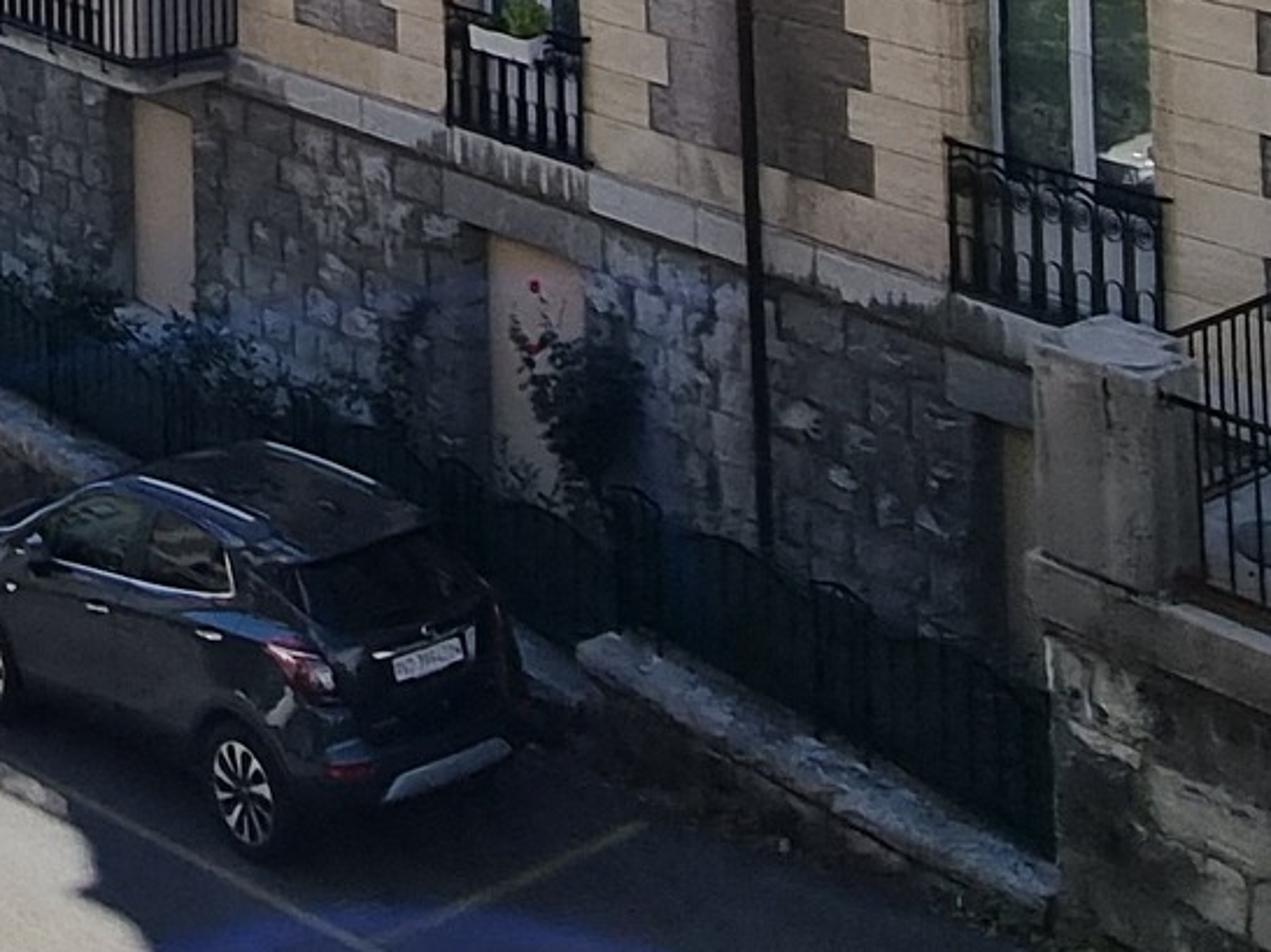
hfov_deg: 28.6
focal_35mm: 61
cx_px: -140
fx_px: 2239
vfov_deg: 18.9
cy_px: -719
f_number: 2.2
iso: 50
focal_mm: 2.2
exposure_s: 1/2552
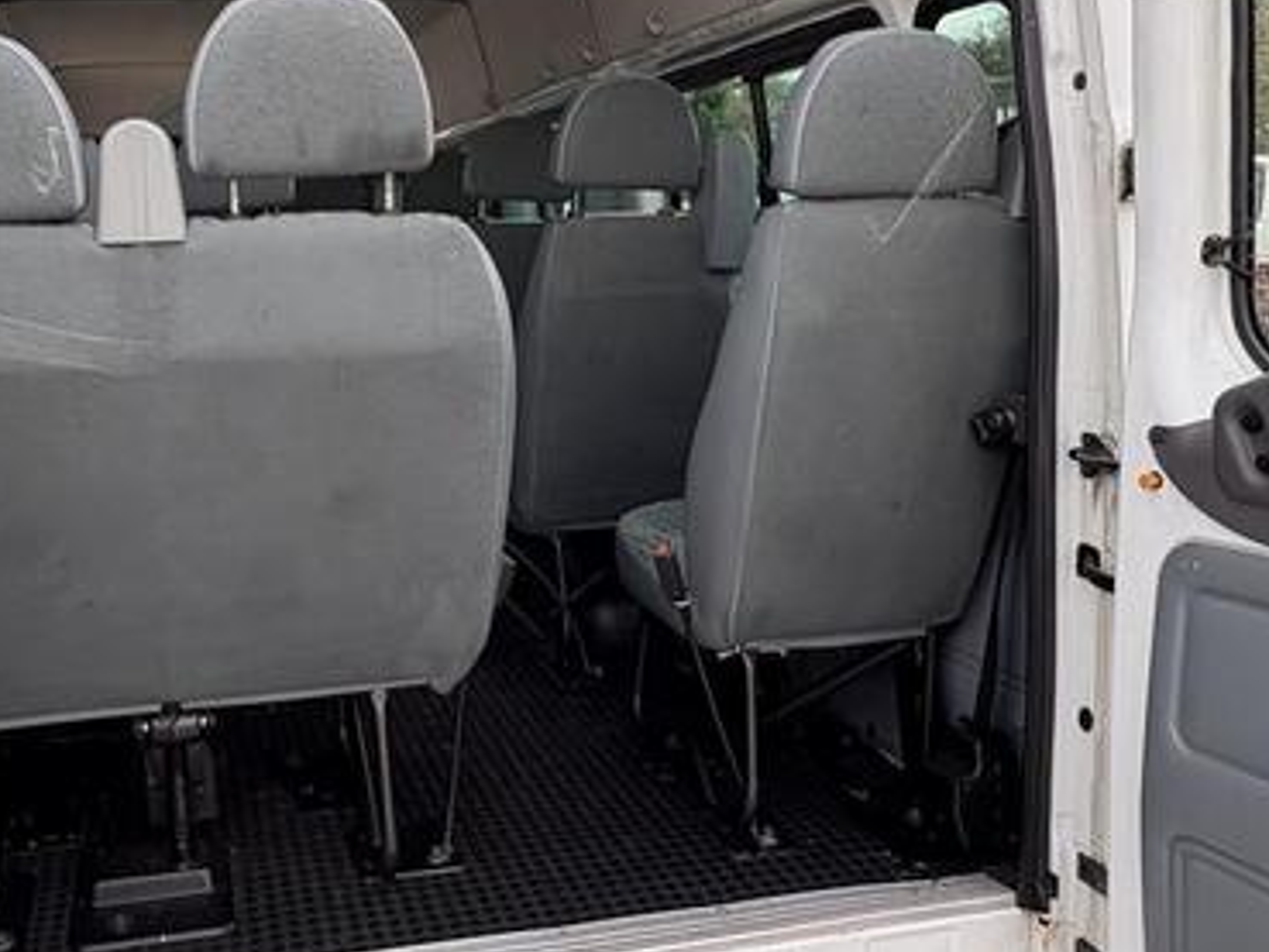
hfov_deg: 52.6
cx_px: 395
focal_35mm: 34
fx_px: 1247
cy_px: 392
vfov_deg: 41.7
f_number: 2.2
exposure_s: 1/99
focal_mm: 2.22
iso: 100
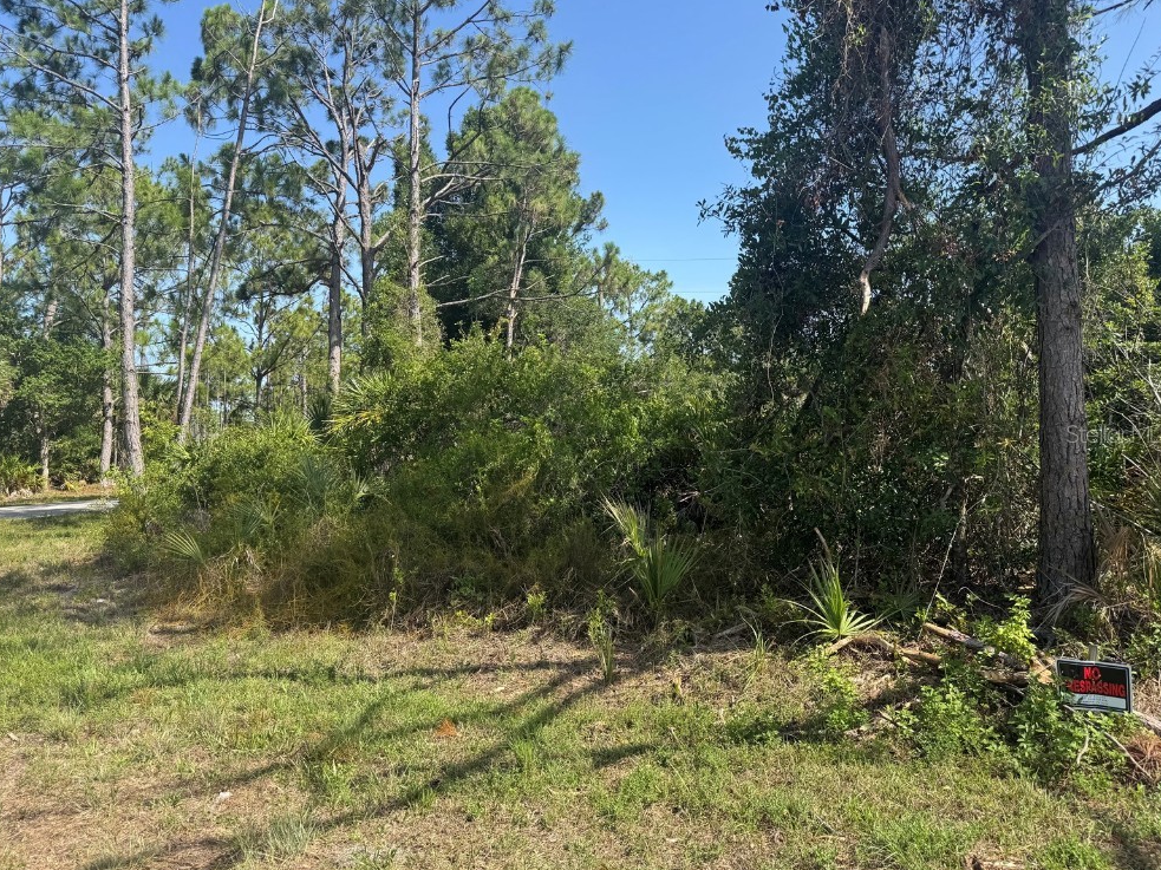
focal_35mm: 25
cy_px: 433
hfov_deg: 69.4
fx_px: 838
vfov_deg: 54.9
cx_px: 573
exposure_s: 1/1923
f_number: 1.78
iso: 80
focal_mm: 6.76
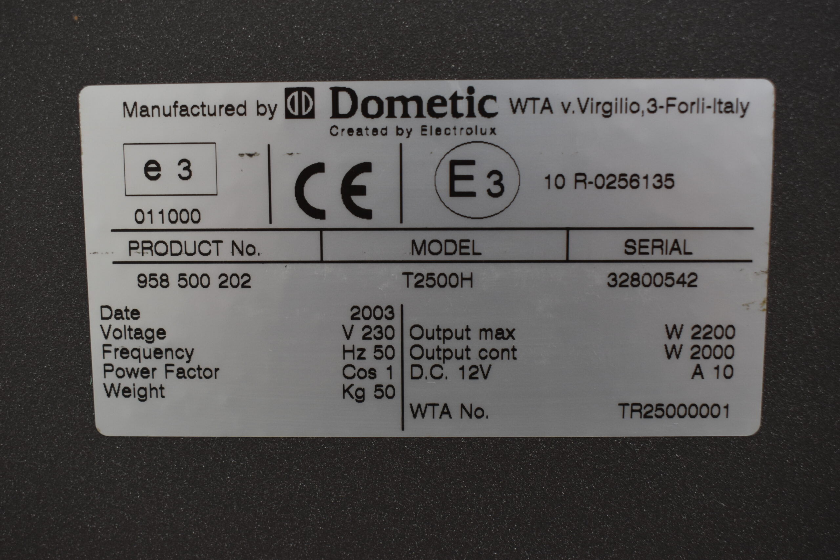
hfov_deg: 45.0
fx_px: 1015
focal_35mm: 44
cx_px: 420
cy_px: 280
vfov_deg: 30.9
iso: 450
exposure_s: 1/60
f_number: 5.6
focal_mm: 29
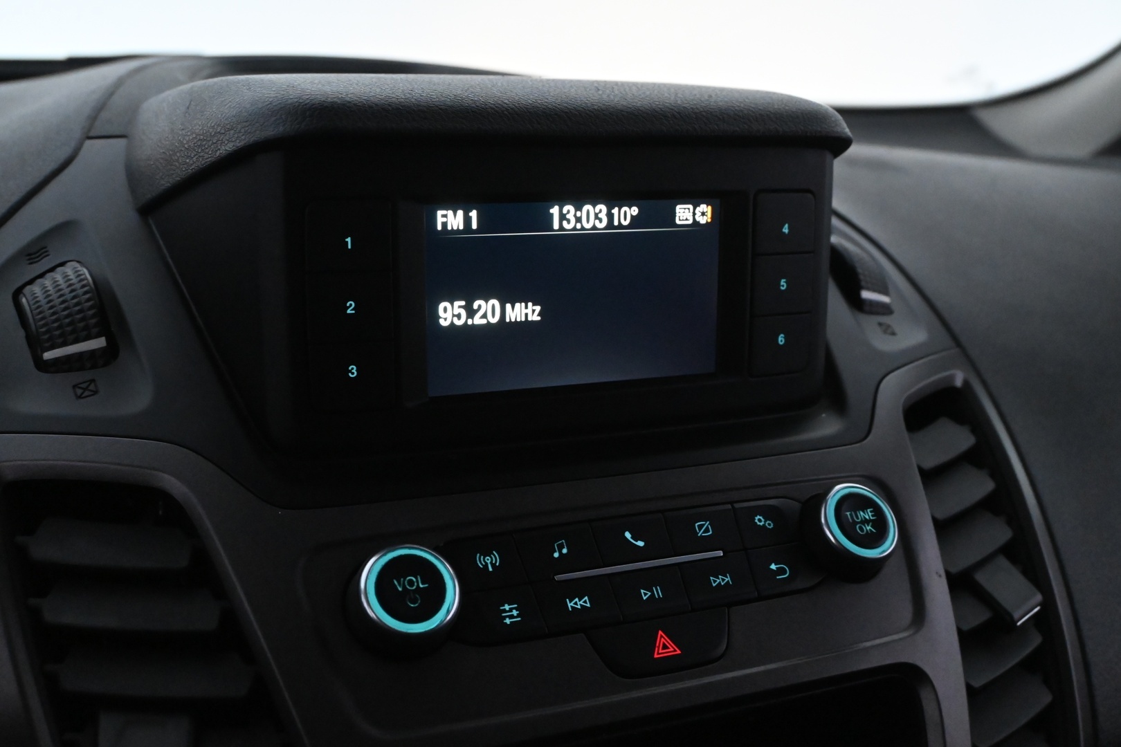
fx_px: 1168
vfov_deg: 35.5
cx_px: 560
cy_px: 374
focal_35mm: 38
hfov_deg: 51.3
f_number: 5.6
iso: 6400
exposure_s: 1/100
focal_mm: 25
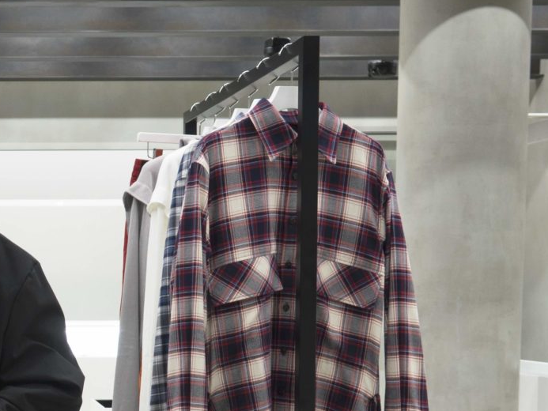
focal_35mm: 86
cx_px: -94
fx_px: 1362
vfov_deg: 16.9
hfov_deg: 21.3
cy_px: 379
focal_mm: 11.51
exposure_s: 1/40
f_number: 2.8
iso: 160
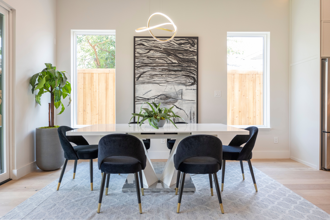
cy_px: 110
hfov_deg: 78.6
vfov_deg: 57.2
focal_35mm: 22
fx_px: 202
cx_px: 165
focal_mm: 22
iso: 800
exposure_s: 1/125
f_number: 5
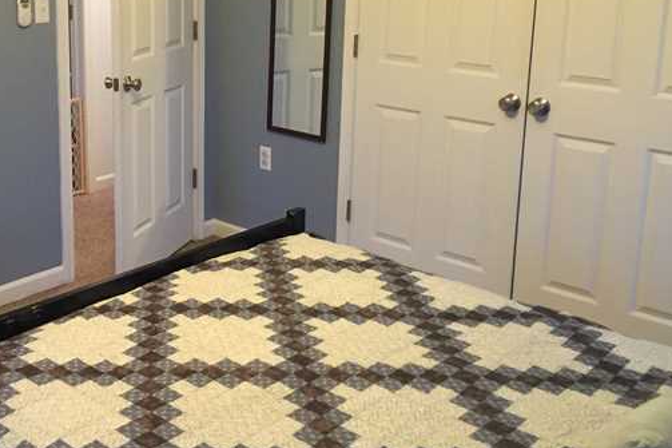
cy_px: 127
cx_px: 166
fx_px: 896
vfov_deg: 27.8
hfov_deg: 40.0
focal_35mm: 48
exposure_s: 1/8
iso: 125
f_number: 2.2
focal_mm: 4.15
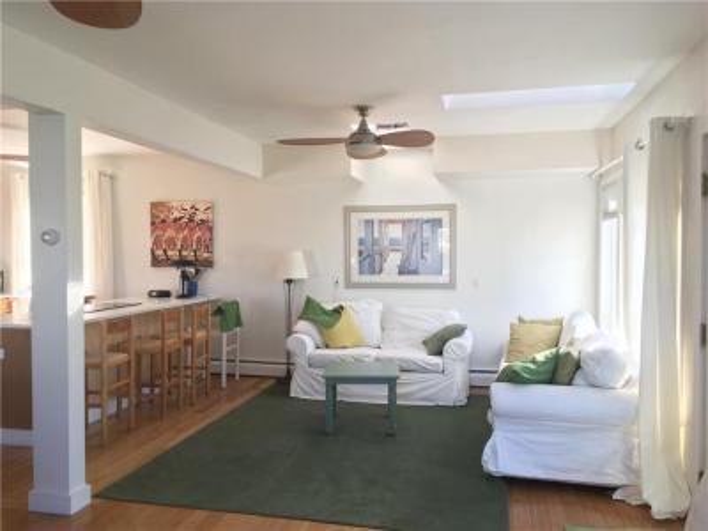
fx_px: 593
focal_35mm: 29
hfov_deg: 61.7
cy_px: 266
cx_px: 354
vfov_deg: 48.2
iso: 25
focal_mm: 4.15
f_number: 2.2
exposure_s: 1/40
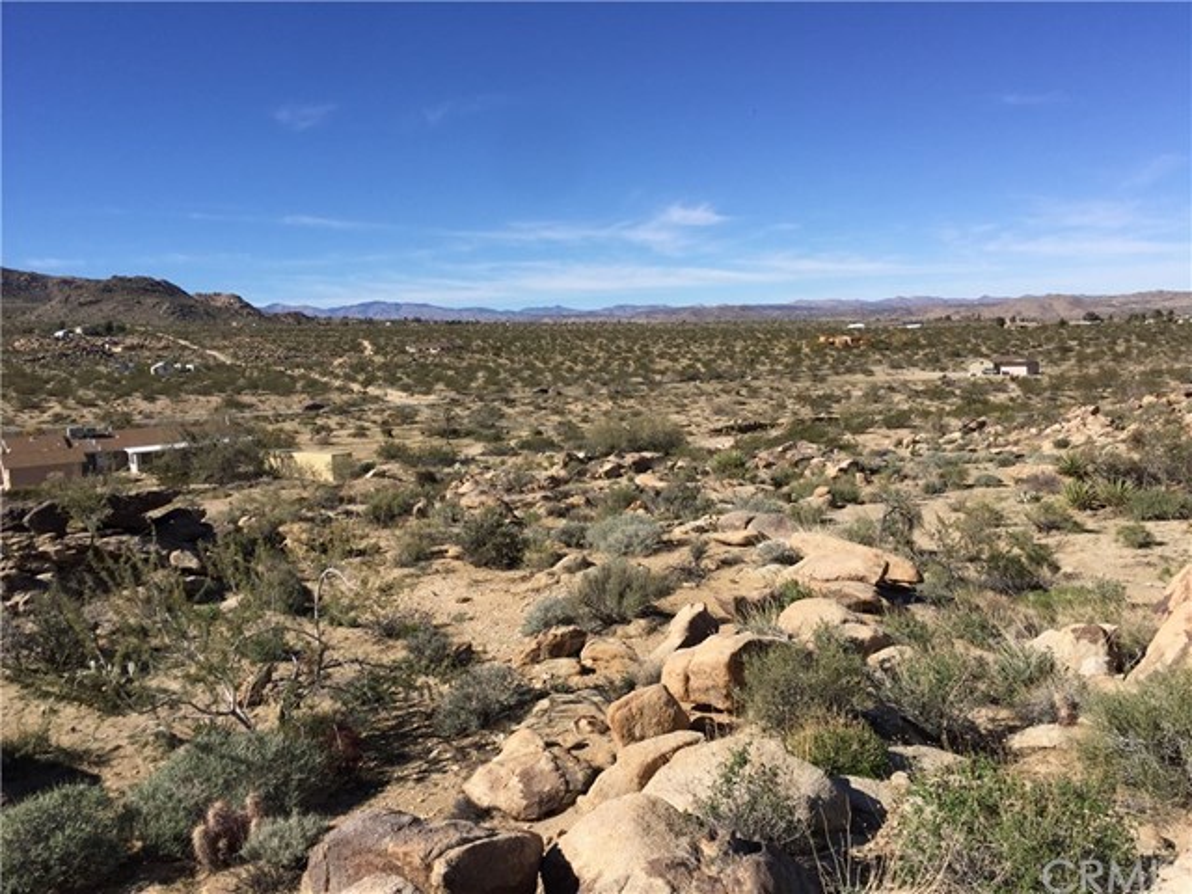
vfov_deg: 48.2
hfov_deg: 61.7
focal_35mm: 29
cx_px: 596
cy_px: 447
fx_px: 999
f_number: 2.2
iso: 32
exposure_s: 1/2639
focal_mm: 4.15
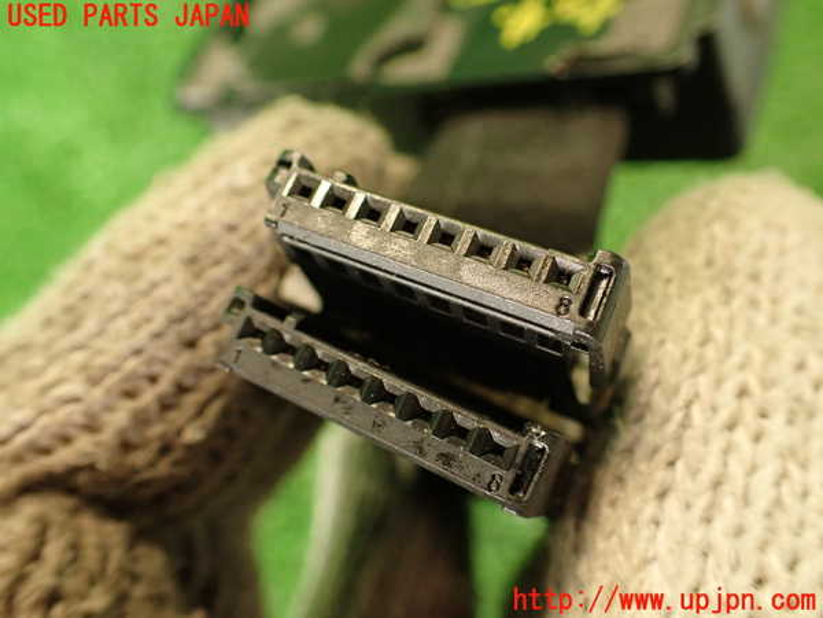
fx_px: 761
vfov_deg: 44.2
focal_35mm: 32
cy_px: 309
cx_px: 412
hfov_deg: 56.8
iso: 320
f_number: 2.4
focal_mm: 5.79
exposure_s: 1/30
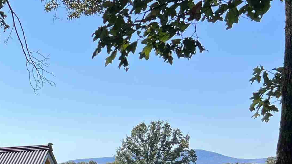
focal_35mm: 80
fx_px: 619
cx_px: -87
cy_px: 211
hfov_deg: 23.5
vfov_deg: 14.5
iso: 50
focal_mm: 5.7
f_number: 1.5
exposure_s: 1/1751
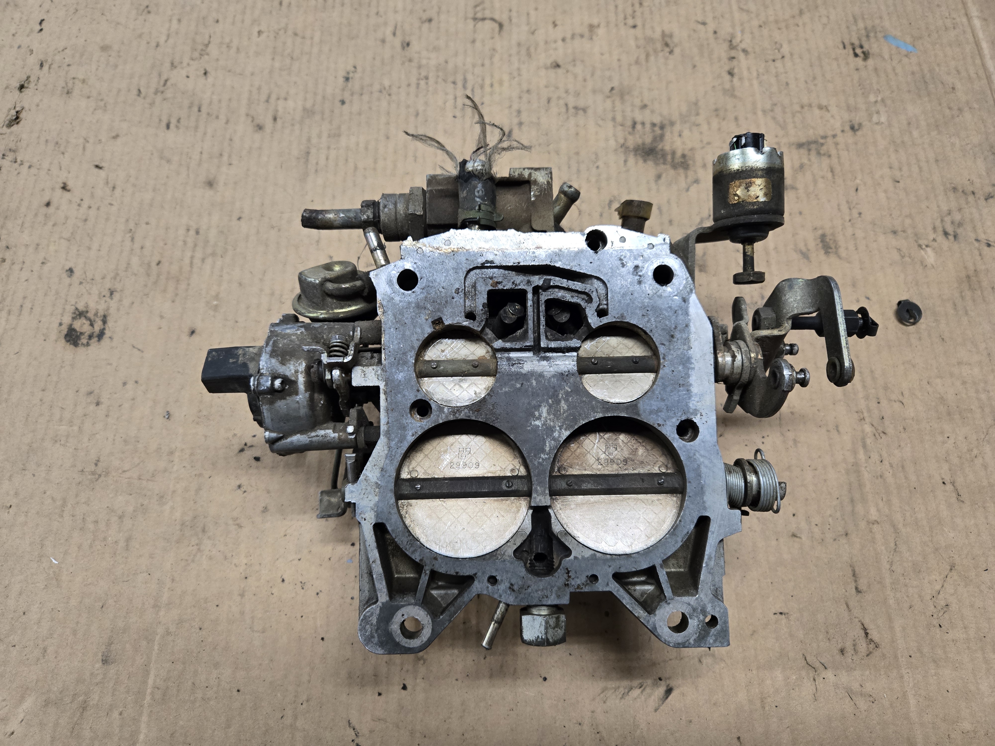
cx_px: 498
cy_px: 373
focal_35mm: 23
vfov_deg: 58.9
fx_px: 661
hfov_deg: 73.9
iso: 400
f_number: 1.8
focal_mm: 5.4
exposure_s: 1/120
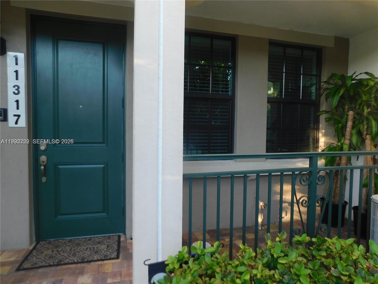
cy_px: 142
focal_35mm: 23
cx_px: 189
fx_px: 251
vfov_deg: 58.9
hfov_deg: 73.9
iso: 125
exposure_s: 1/40
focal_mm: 4
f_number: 3
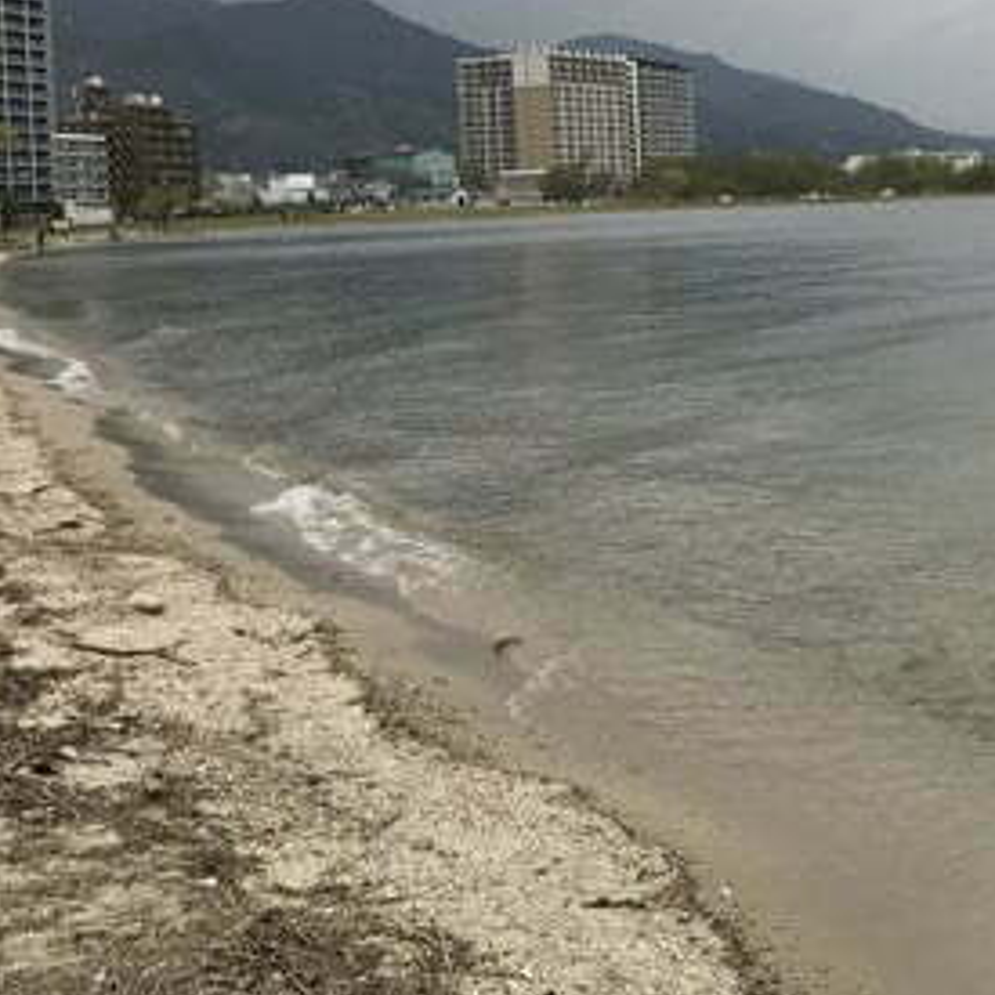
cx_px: 901
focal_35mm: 54
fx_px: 1756
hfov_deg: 30.2
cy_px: 246
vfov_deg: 31.1
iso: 20
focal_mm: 3.99
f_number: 1.8
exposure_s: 1/2457
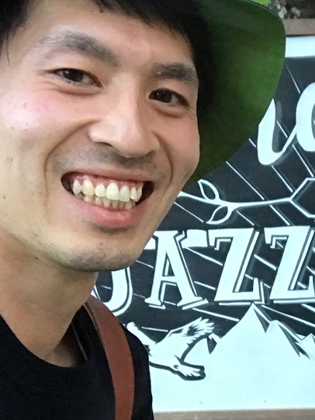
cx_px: 405
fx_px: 861
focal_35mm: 71
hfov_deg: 19.2
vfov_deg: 27.2
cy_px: 283
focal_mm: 2.87
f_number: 2.2
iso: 160
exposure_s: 1/30
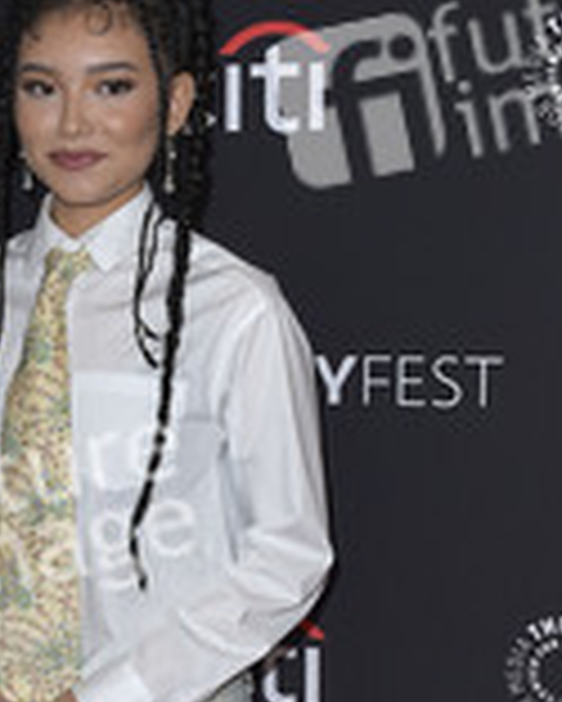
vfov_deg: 19.2
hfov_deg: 15.9
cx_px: 97
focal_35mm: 96
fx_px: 1994
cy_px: 756
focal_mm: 40
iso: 320
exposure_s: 1/200
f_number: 6.3
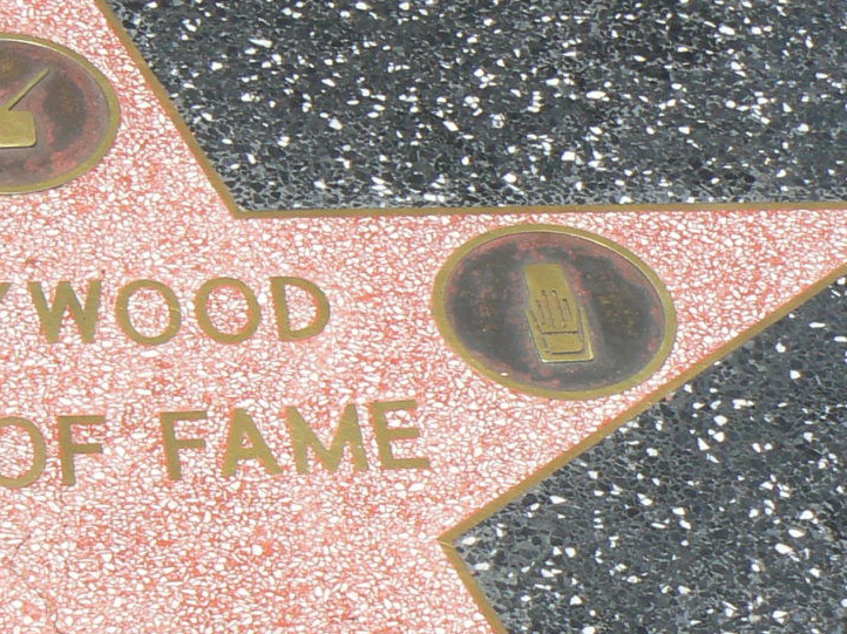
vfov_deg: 10.6
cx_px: 106
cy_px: 503
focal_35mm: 139
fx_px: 3400
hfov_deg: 14.1
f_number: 6.3
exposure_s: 1/500
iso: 80
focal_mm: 8.1
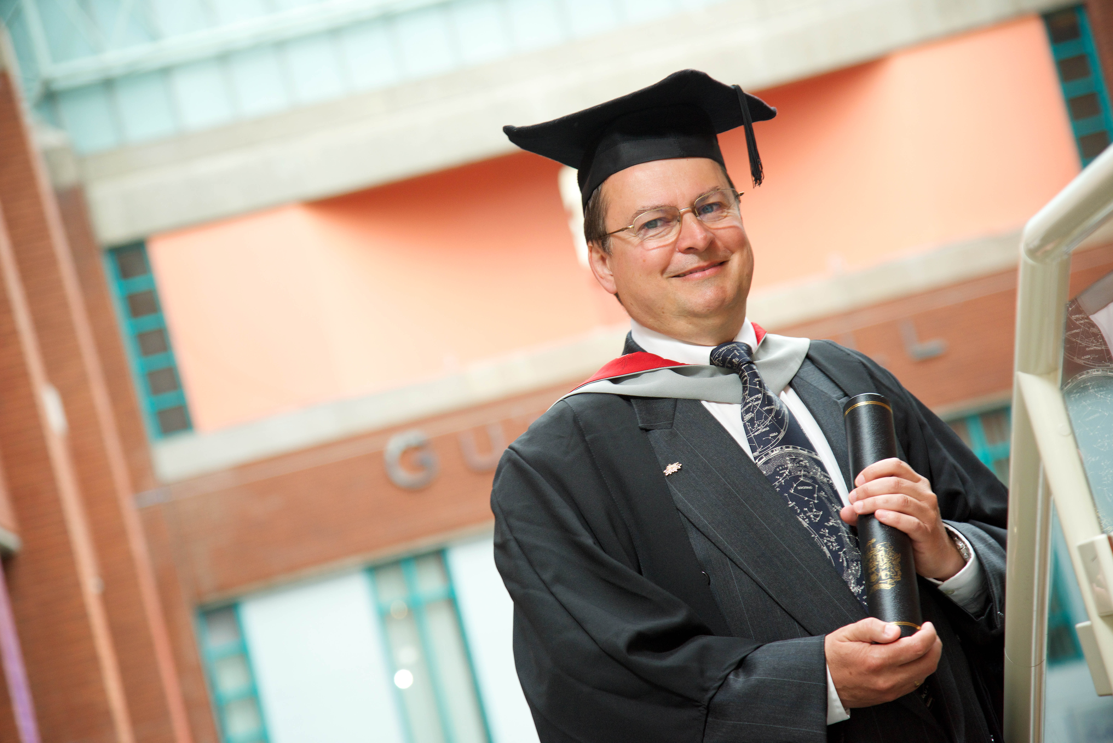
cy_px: 372
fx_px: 3247
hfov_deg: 19.5
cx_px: 556
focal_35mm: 105
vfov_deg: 13.1
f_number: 5
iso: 800
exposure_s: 1/100
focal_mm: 105
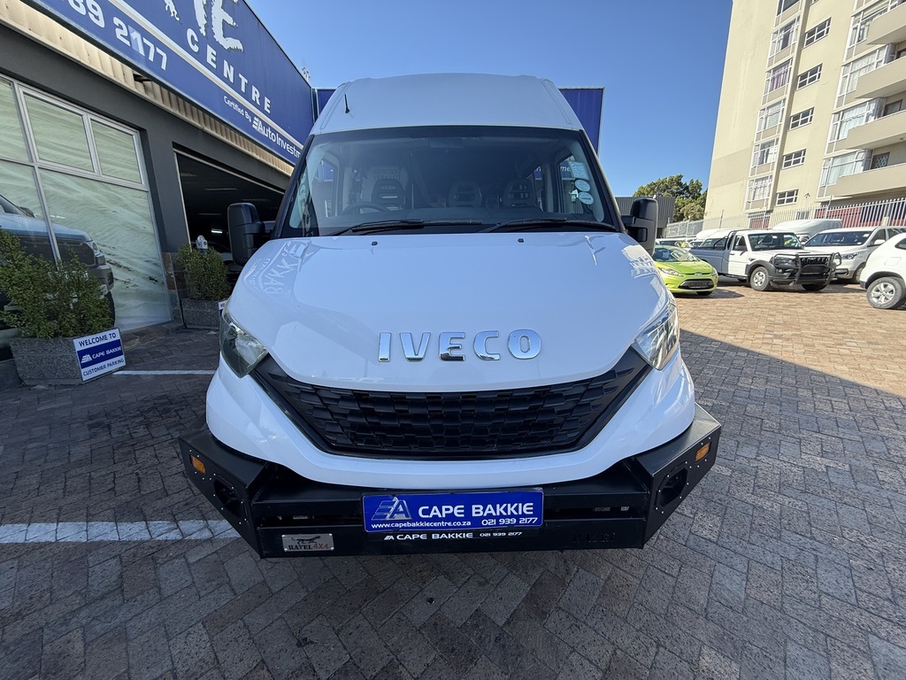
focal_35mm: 14
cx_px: 453
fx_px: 366
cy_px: 340
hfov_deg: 102.1
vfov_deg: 85.7
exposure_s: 1/554
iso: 50
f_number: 2.2
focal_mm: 2.22
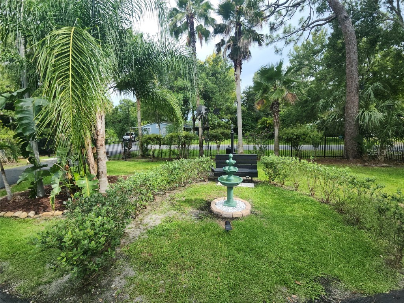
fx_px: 152
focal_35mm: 13
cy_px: 152
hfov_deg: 106.2
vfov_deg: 89.9
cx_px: 202
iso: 50
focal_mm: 2.2
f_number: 2.2
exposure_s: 1/586
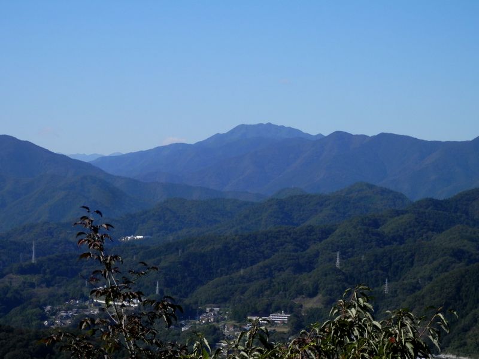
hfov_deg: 17.0
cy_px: 180
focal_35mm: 116
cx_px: 240
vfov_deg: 12.8
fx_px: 1605
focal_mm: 20.9
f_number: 5.2
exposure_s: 1/640
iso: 80
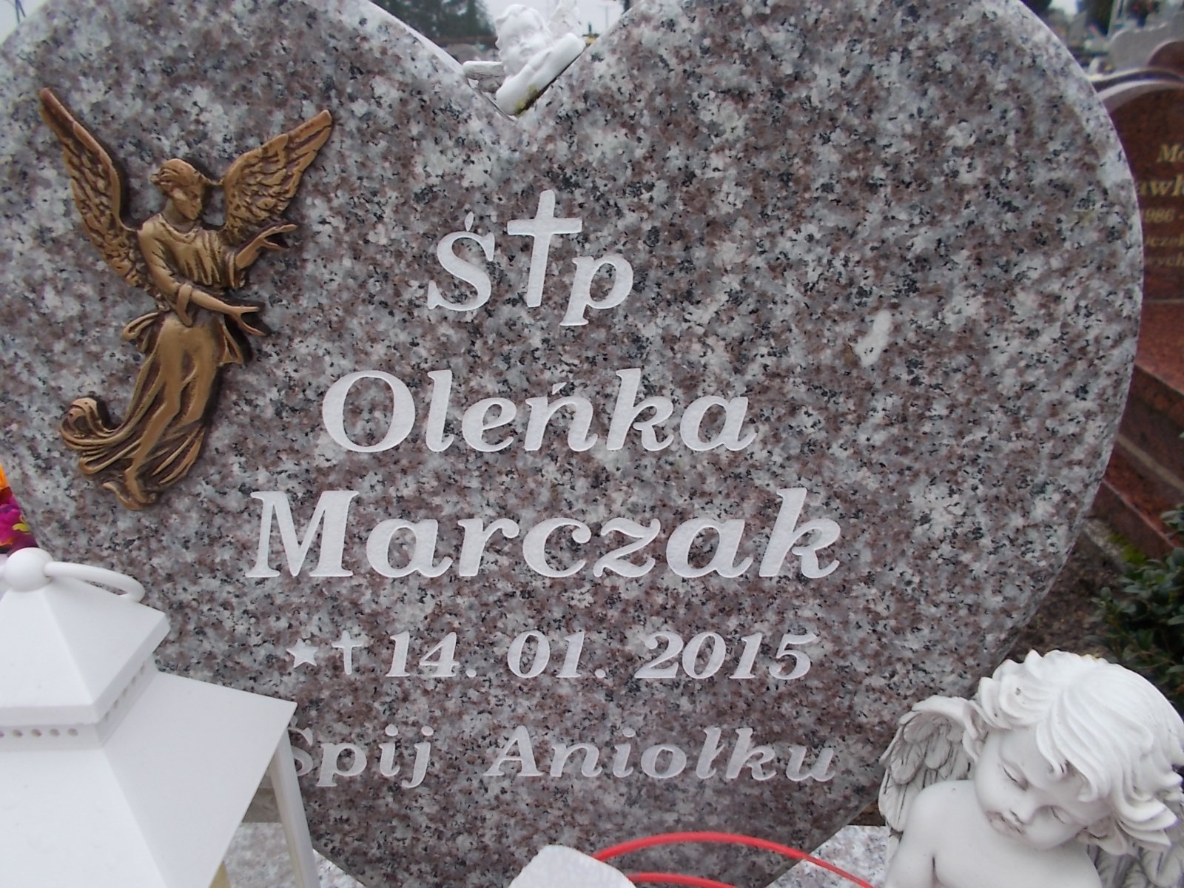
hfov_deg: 67.3
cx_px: 592
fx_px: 889
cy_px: 444
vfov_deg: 53.1
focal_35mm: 26
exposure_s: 1/80
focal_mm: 4.6
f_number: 3.2
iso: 80
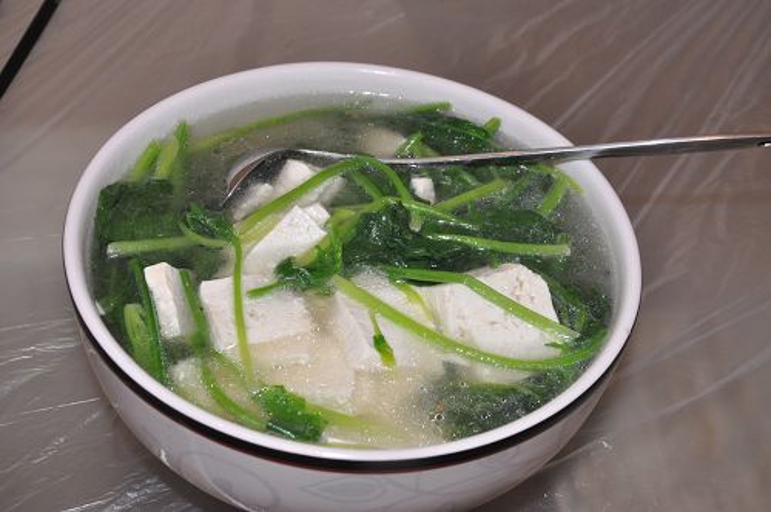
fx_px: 1123
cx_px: 386
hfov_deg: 37.9
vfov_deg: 25.7
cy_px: 256
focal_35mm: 52
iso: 1600
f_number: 10
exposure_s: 1/30
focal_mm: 35
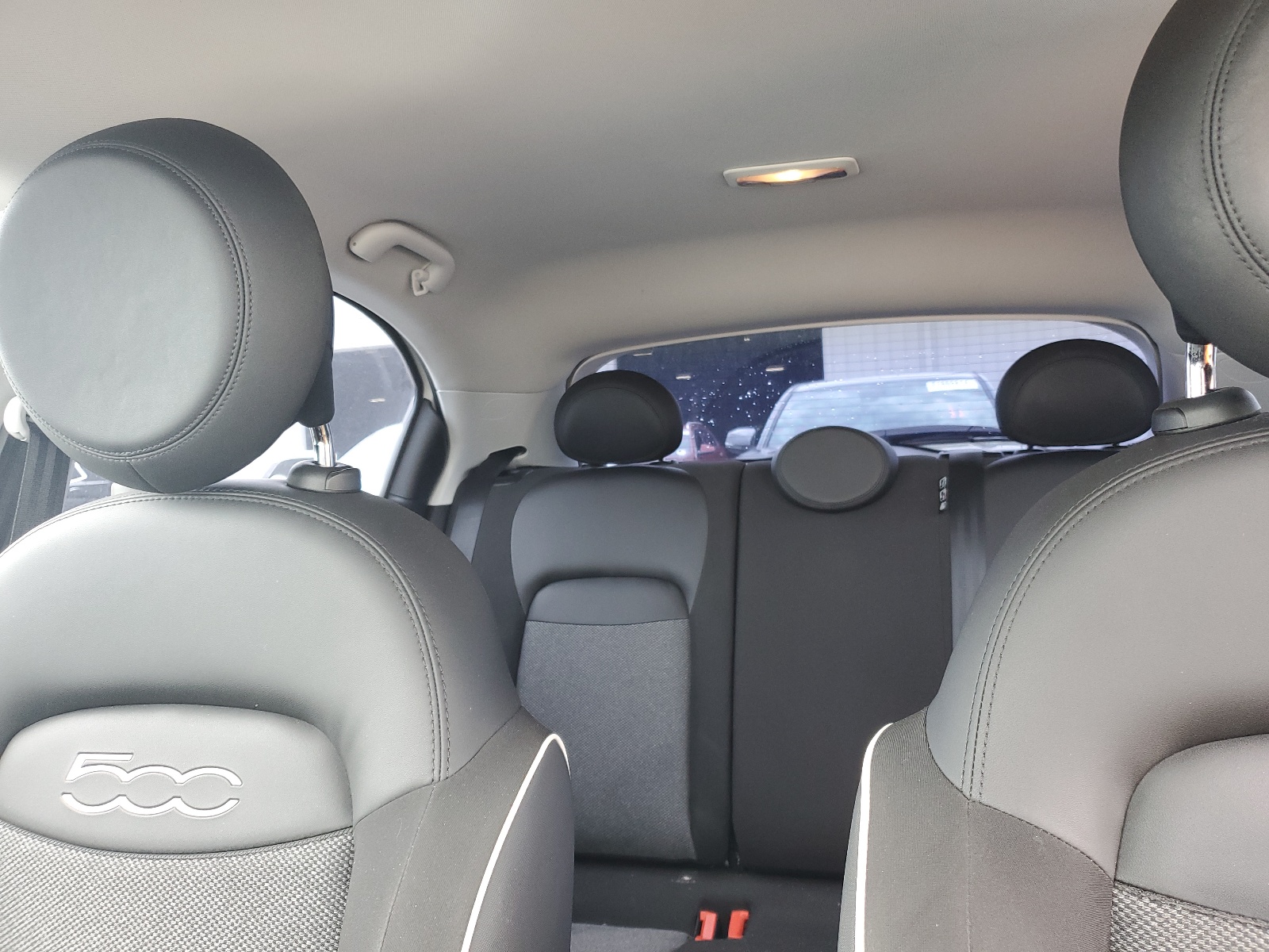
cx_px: 634
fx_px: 953
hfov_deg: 67.3
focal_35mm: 26
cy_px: 476
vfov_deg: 53.1
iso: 96
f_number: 1.5
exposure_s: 1/120
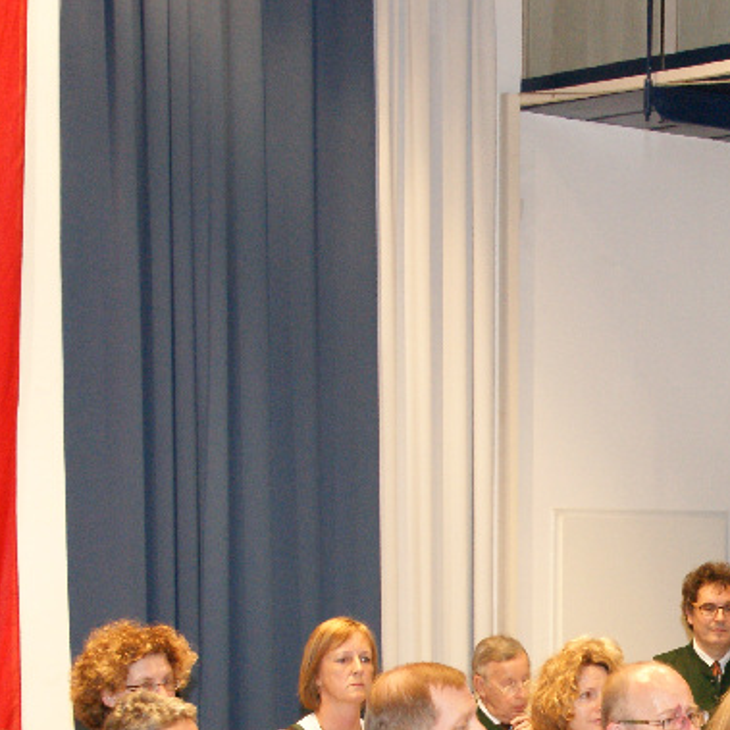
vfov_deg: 16.2
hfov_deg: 16.1
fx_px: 2505
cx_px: 805
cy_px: 768
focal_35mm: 105
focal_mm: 26
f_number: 5.6
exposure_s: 1/25
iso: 800
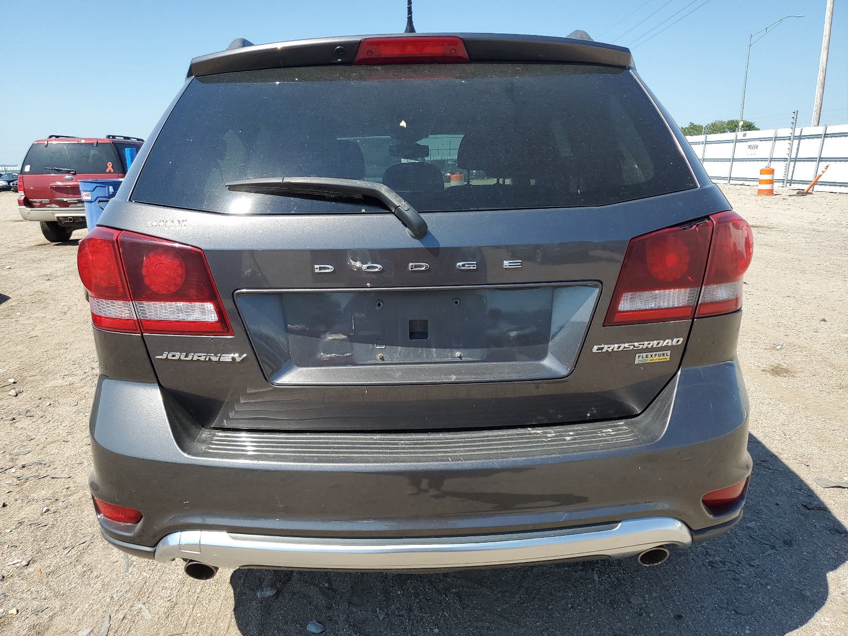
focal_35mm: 26
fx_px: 637
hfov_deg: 67.3
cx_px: 424
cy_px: 318
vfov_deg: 53.1
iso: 50
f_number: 1.5
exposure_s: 1/2000
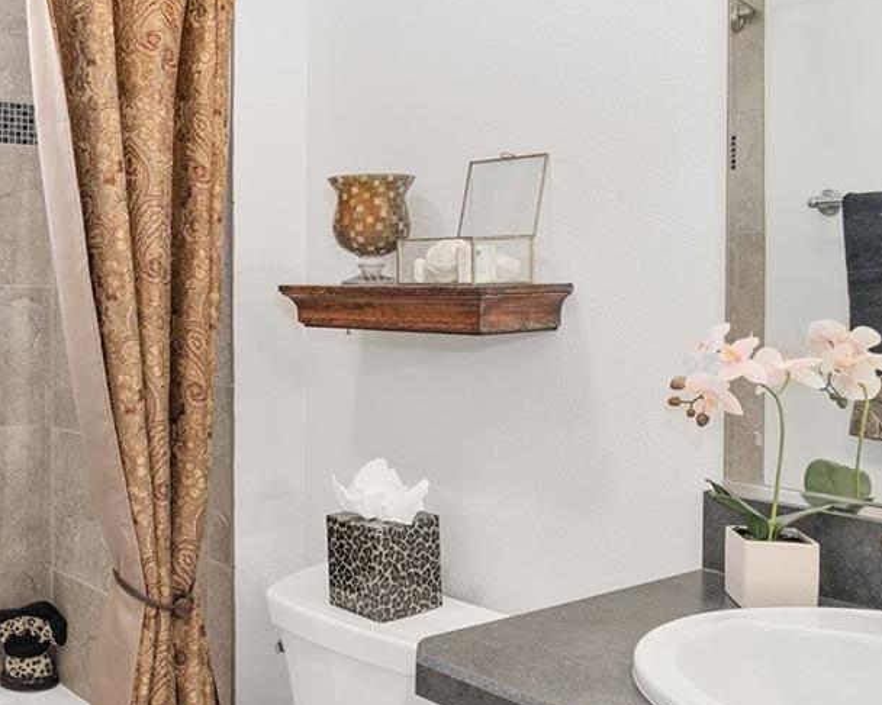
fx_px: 1122
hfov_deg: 42.1
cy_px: 290
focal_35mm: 43
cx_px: 265
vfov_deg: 34.8
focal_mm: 17.4
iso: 320
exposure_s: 1/13
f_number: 8
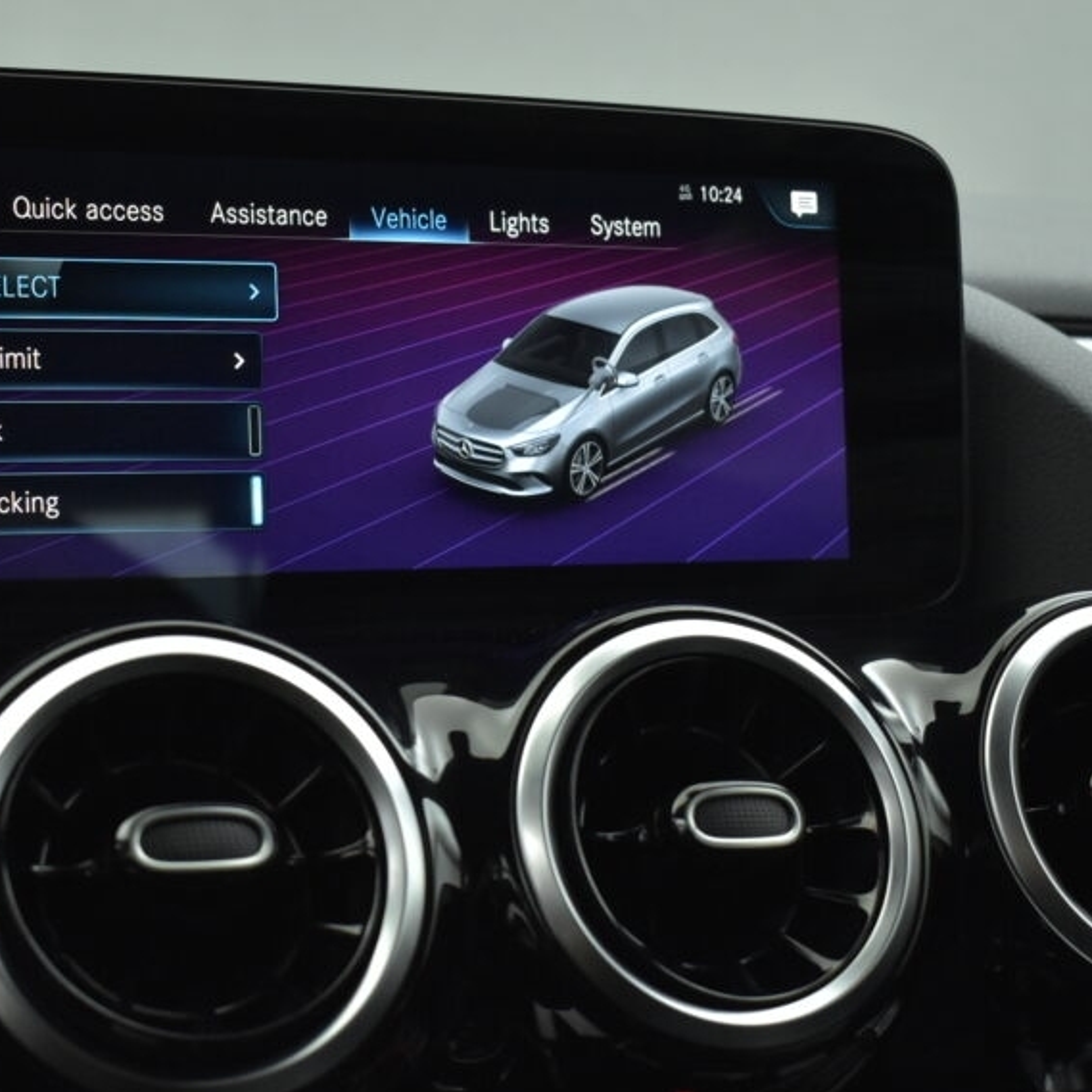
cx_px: 401
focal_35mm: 53
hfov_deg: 32.2
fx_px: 1883
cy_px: 624
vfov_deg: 32.3
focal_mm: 23
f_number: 3.8
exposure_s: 1/100
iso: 1600
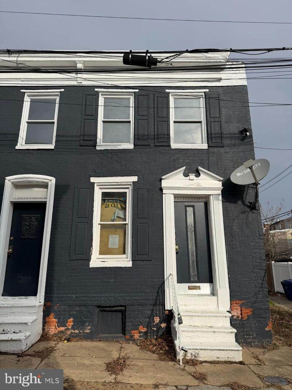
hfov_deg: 56.8
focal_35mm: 24
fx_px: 270
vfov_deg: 71.6
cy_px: 195
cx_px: 146
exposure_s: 1/6711
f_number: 1.78
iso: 80
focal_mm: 6.76
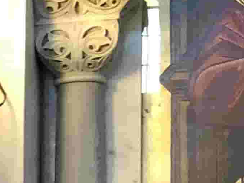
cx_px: -286
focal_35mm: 167
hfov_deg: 10.6
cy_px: 282
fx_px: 1177
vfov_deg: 8.7
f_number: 1.8
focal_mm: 4
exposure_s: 1/17
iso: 64
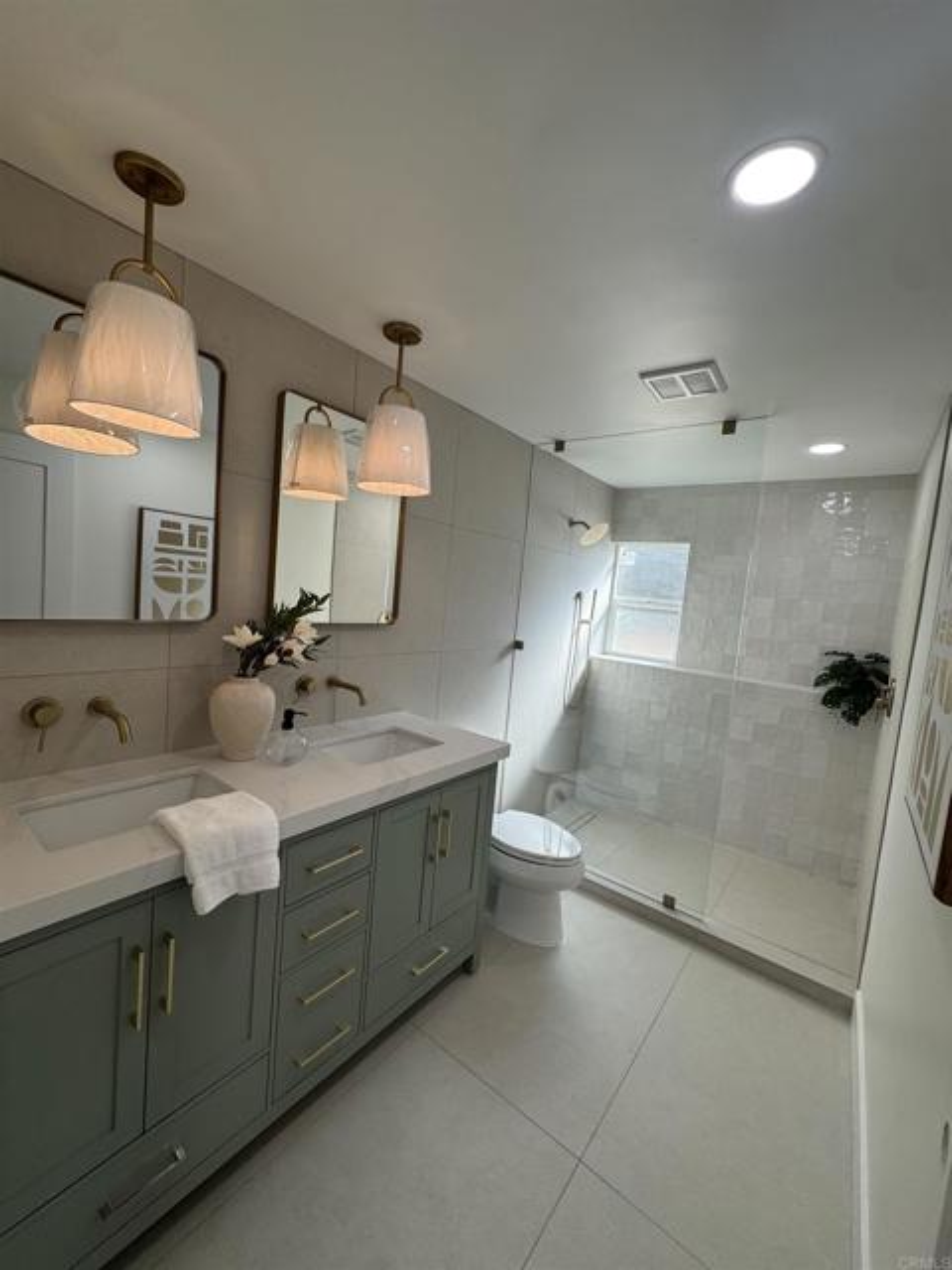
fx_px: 513
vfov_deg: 102.1
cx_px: 476
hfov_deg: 85.7
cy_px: 635
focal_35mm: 14
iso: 40
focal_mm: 2.22
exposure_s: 1/120
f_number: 2.2
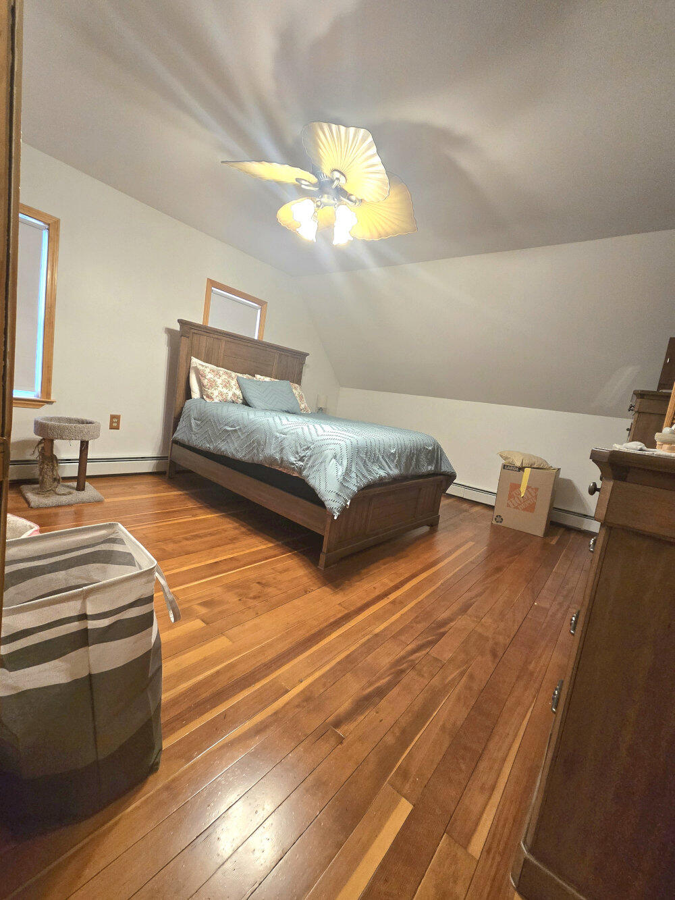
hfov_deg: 89.9
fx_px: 338
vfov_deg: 106.2
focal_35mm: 13
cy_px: 450
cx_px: 338
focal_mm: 2.2
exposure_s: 1/60.2
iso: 320
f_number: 2.2
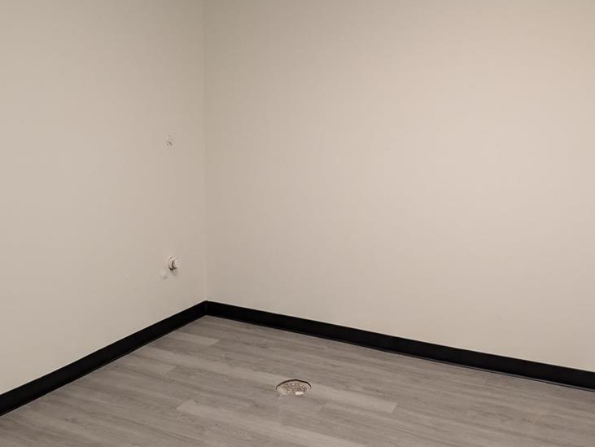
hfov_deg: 52.3
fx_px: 602
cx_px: 241
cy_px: 177
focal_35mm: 35
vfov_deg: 40.5
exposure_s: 1/30
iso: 114
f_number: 1.89
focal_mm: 5.43
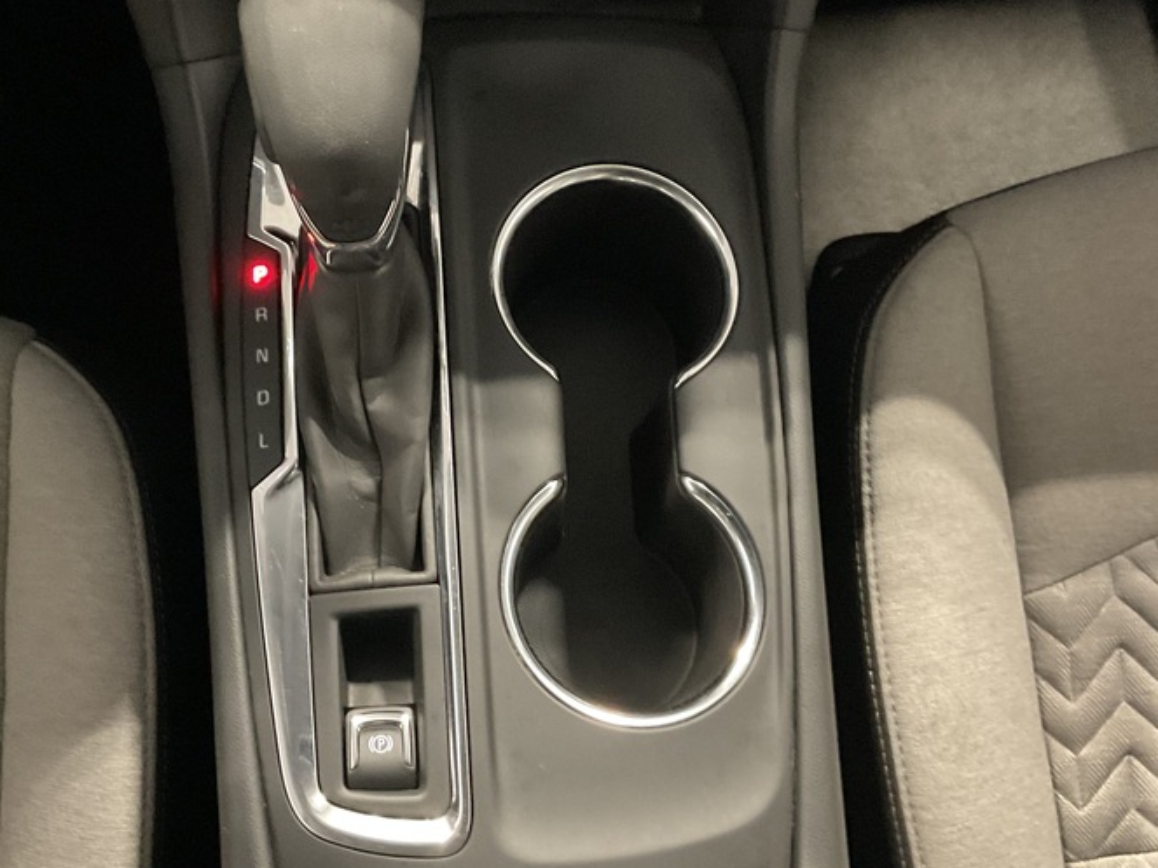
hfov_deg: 44.5
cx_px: 440
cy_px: 374
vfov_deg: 34.3
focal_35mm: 42
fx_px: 1405
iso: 500
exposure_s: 1/24
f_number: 1.8
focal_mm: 3
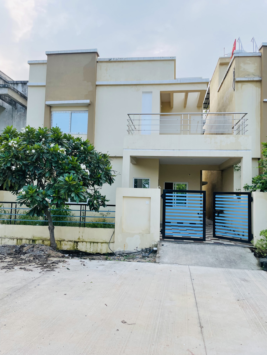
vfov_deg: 67.3
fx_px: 267
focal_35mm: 26
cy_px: 178
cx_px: 134
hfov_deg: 53.1
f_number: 1.6
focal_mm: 4.2
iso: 32
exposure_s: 1/596
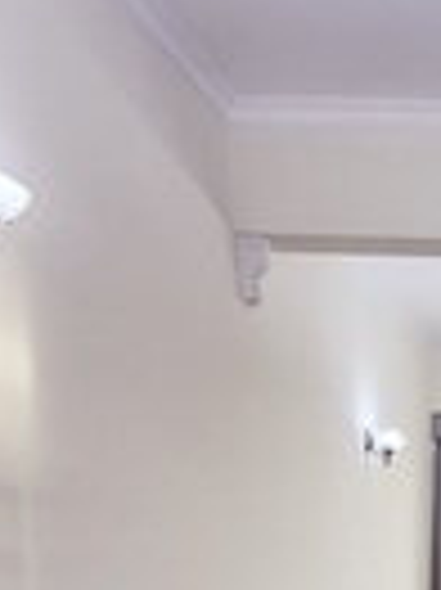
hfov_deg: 23.1
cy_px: 759
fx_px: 953
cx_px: 574
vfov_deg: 28.5
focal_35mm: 56
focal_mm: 1.64
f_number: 2.2
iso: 40
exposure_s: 1/40
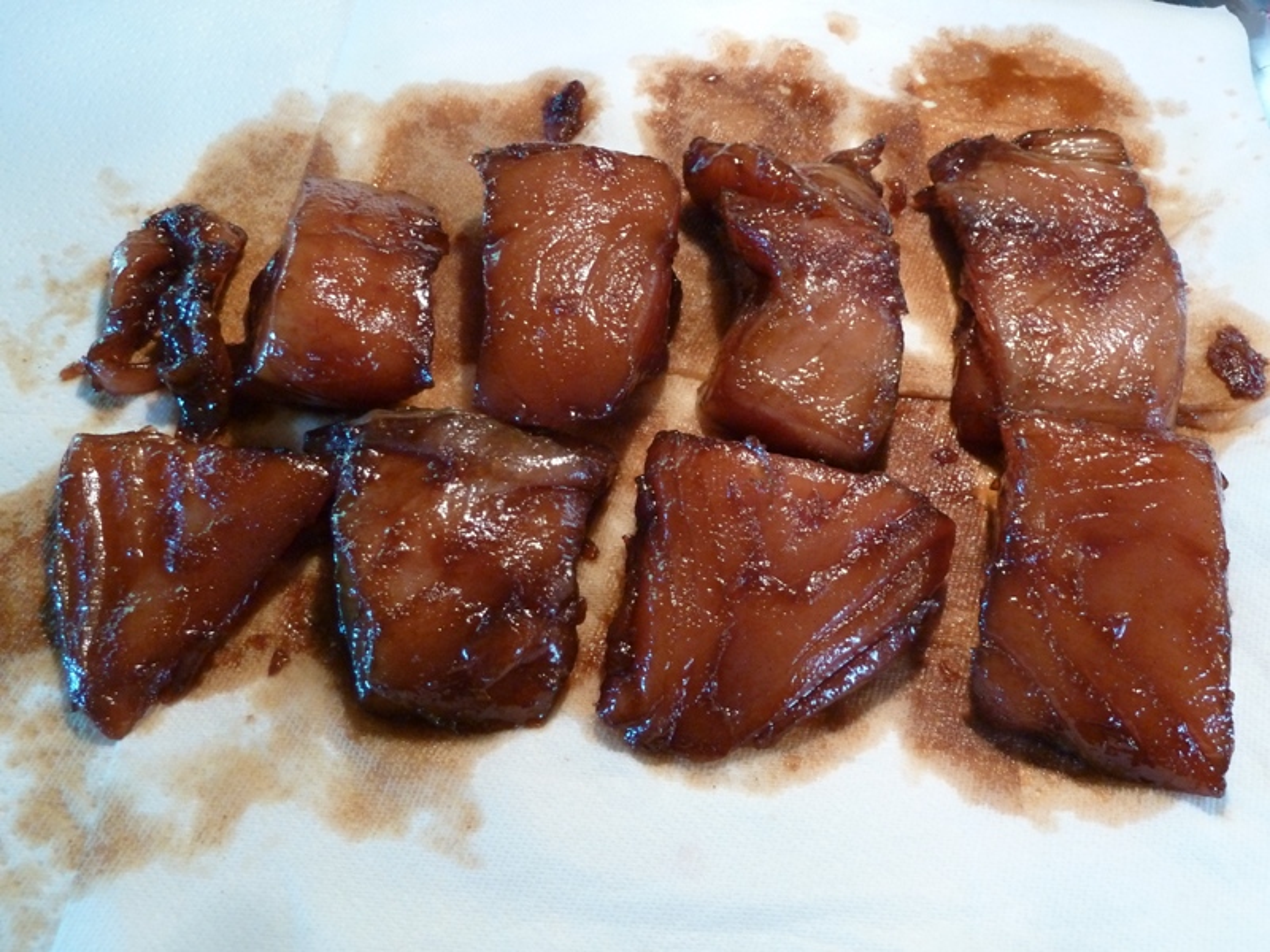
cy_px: 476
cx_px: 635
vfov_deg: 44.2
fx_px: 1174
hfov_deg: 56.8
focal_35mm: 32
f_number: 3.5
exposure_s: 1/10
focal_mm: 5.3
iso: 400
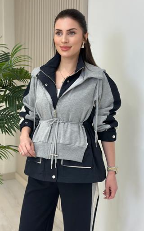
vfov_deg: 38.2
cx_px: 68
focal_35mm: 53
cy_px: 115
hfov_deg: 24.4
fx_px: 333
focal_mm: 6.86
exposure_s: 1/100
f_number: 1.78
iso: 64
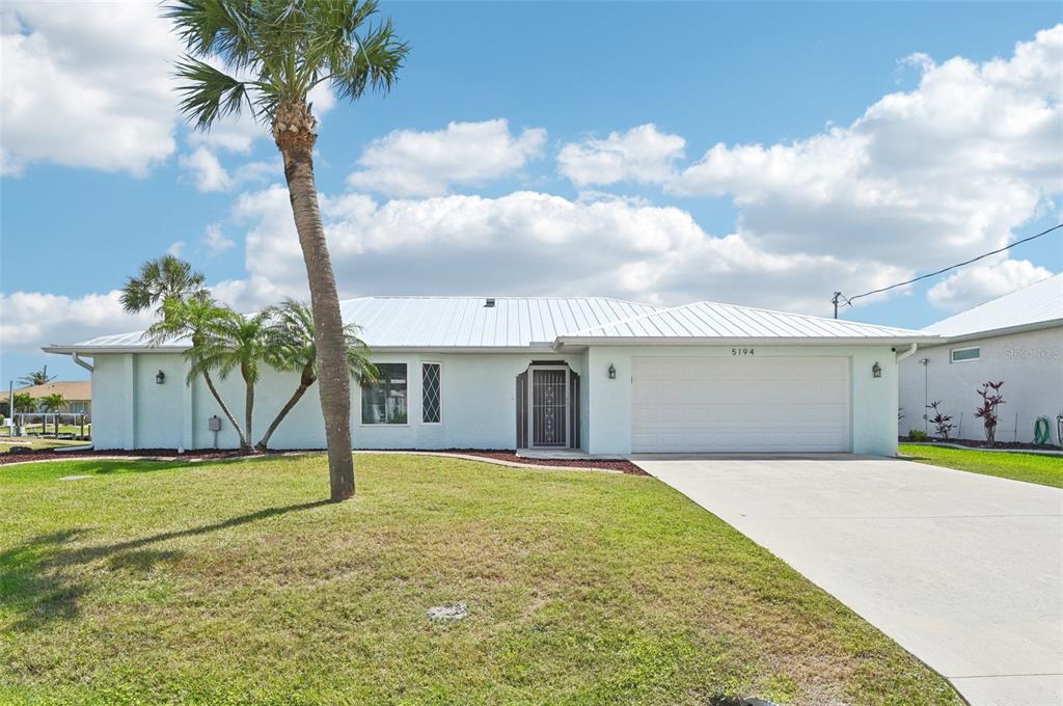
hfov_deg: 77.4
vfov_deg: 56.0
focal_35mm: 22
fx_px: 664
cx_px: 532
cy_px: 353
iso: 400
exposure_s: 1/3200
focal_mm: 22.5
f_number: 8
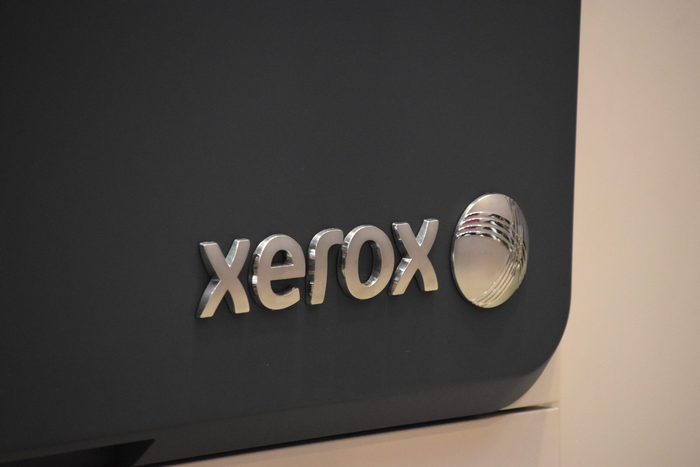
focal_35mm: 300
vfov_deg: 4.6
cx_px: 350
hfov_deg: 6.9
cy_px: 234
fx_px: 5833
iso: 4000
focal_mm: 200
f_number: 5
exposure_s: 1/500
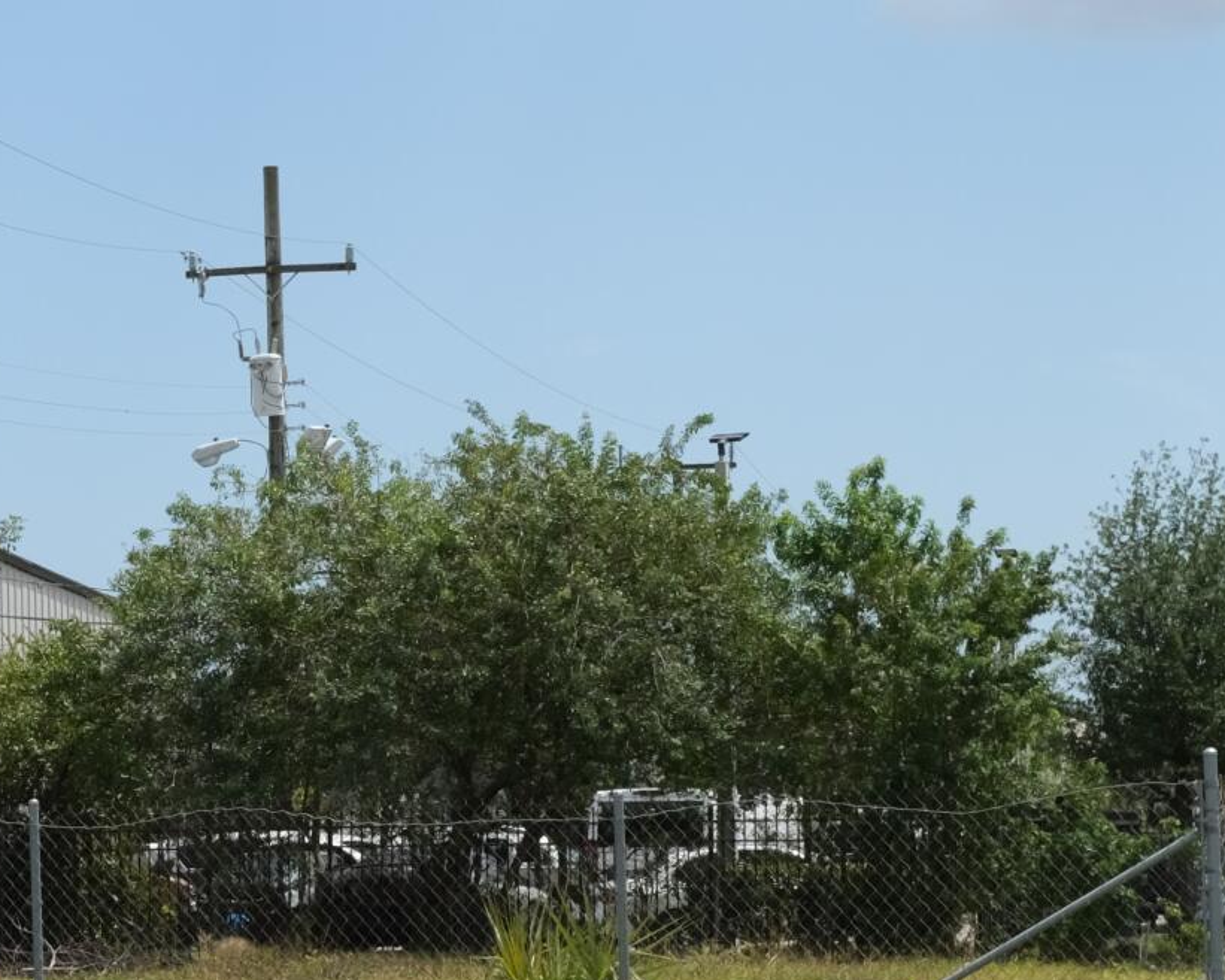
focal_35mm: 120
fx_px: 4351
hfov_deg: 15.8
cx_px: 139
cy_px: 870
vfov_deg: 12.8
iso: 160
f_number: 8
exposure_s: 1/400
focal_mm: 23
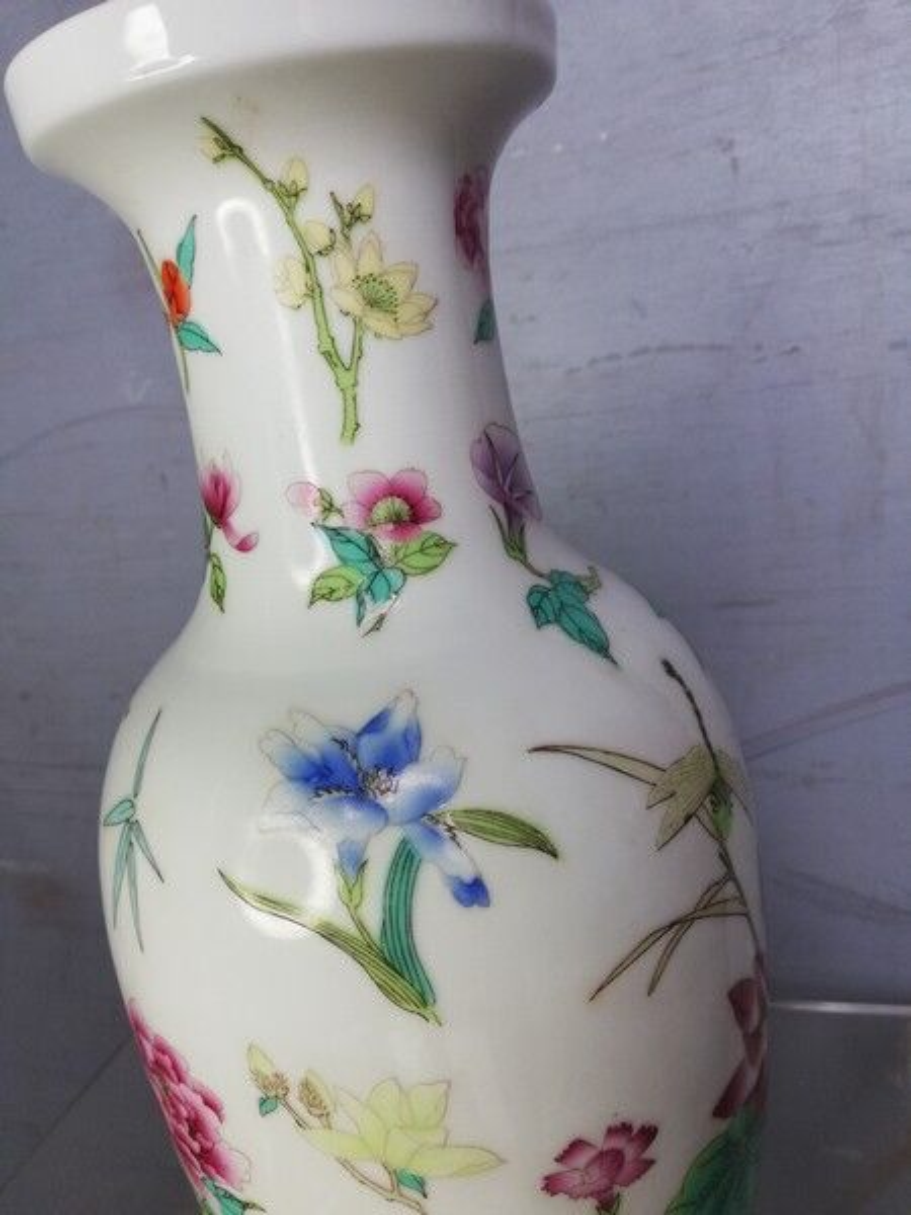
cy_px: 608
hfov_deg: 53.1
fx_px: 912
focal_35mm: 26
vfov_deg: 67.3
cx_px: 456
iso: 100
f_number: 2.2
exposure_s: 1/50
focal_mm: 3.81
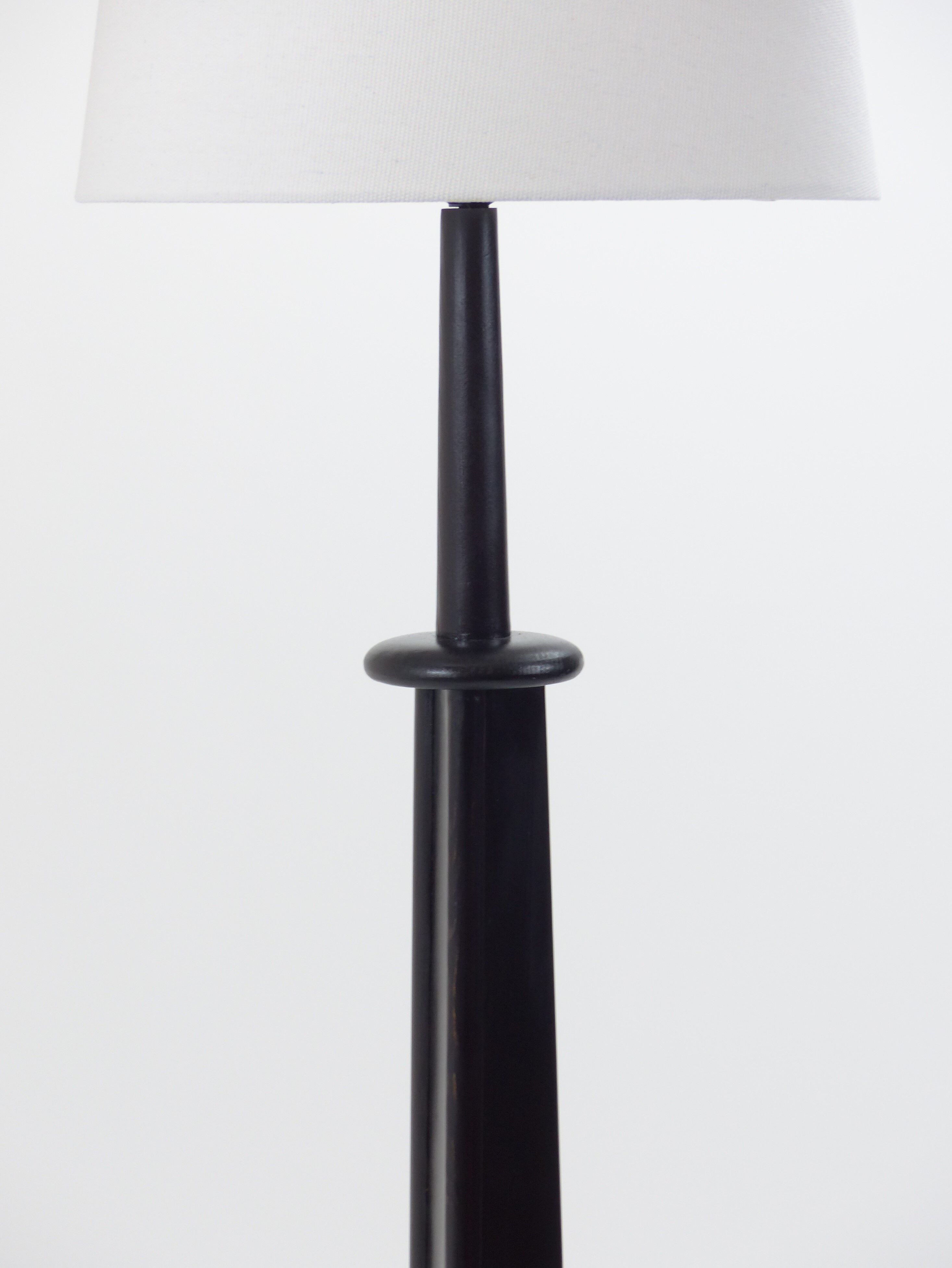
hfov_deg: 14.5
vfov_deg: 19.3
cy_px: 634
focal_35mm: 102
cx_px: 476
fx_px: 3739
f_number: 2.8
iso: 100
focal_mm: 18.3
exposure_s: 1/20
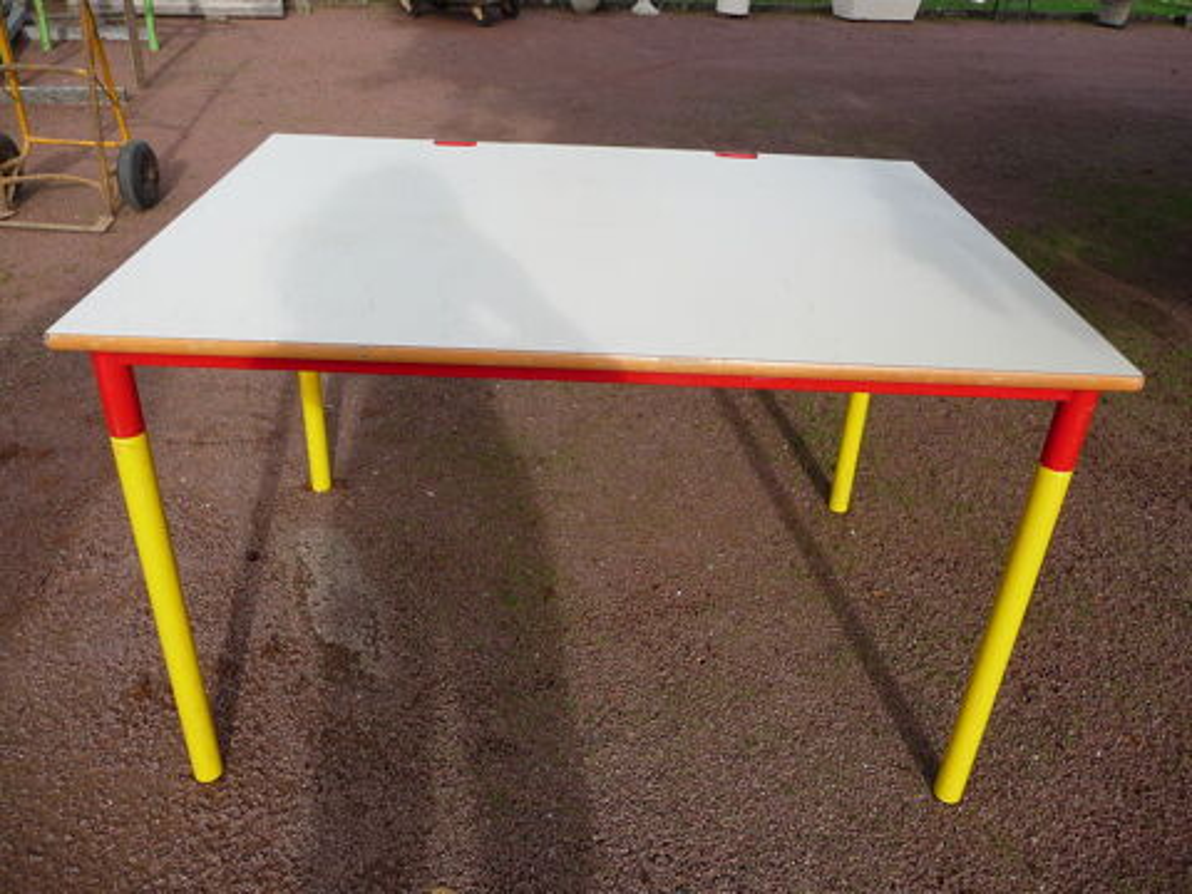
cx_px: 596
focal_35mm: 28
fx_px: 964
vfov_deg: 49.7
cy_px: 447
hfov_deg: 63.4
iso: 100
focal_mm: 4.7
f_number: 3.3
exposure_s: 1/500
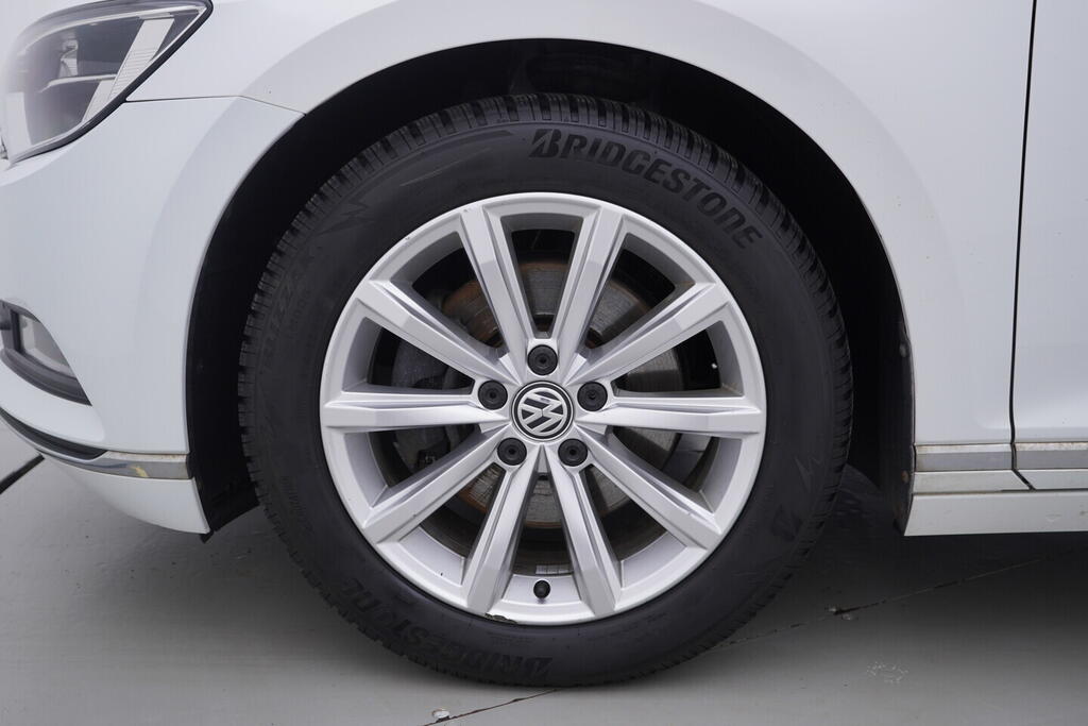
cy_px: 363
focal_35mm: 36
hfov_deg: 53.1
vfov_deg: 36.9
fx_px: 1088
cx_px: 544
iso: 125
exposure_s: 1/80
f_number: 4
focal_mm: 24
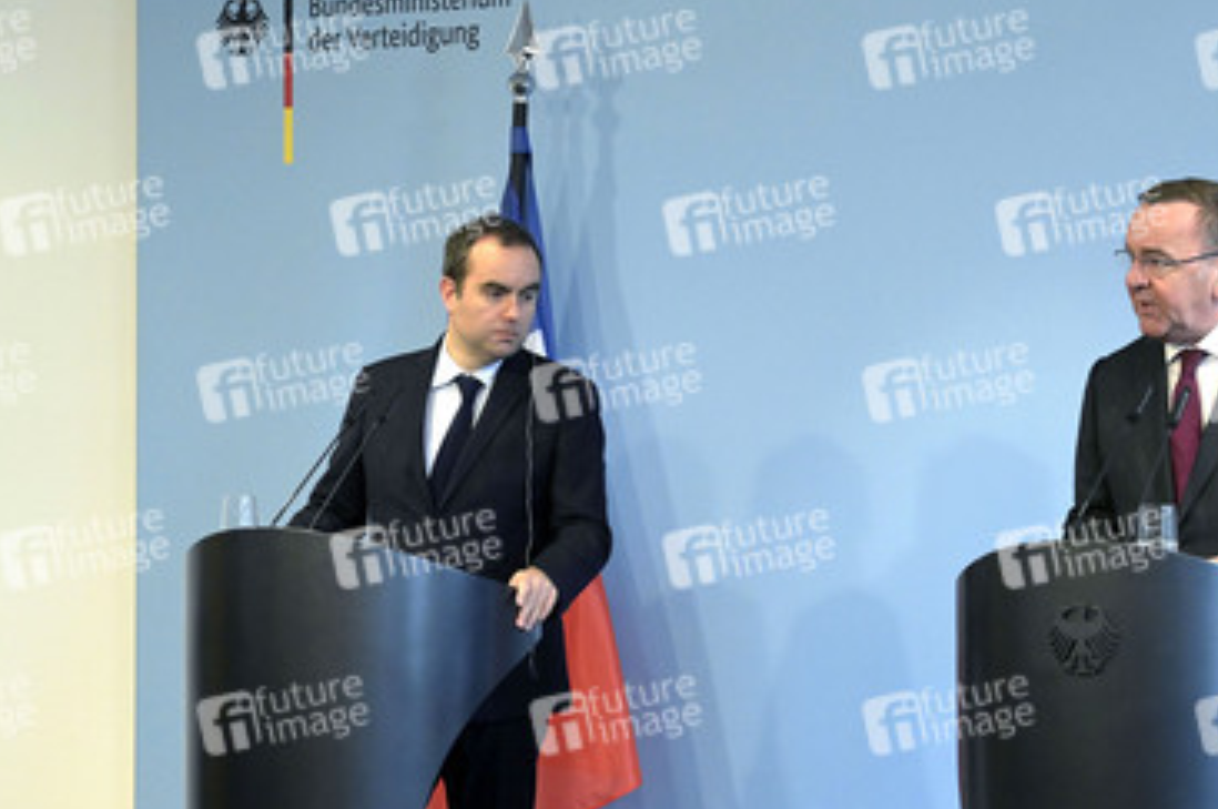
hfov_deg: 19.3
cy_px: 466
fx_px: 3582
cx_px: 661
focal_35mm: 106
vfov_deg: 12.9
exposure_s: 1/400
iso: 6400
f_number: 6.3
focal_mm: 86
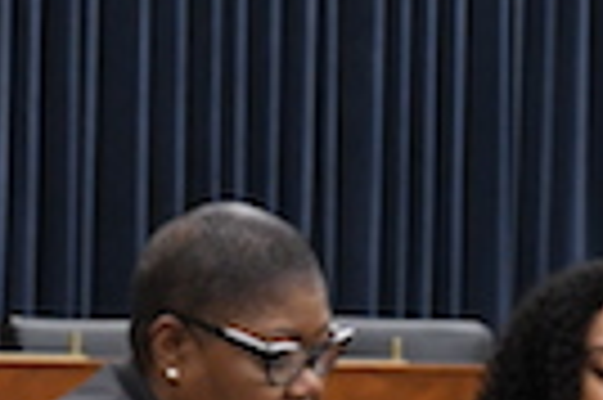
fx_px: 4885
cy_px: 425
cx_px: 184
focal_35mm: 292
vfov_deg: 4.7
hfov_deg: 7.1
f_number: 5.6
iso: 5000
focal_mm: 52
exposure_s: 1/125
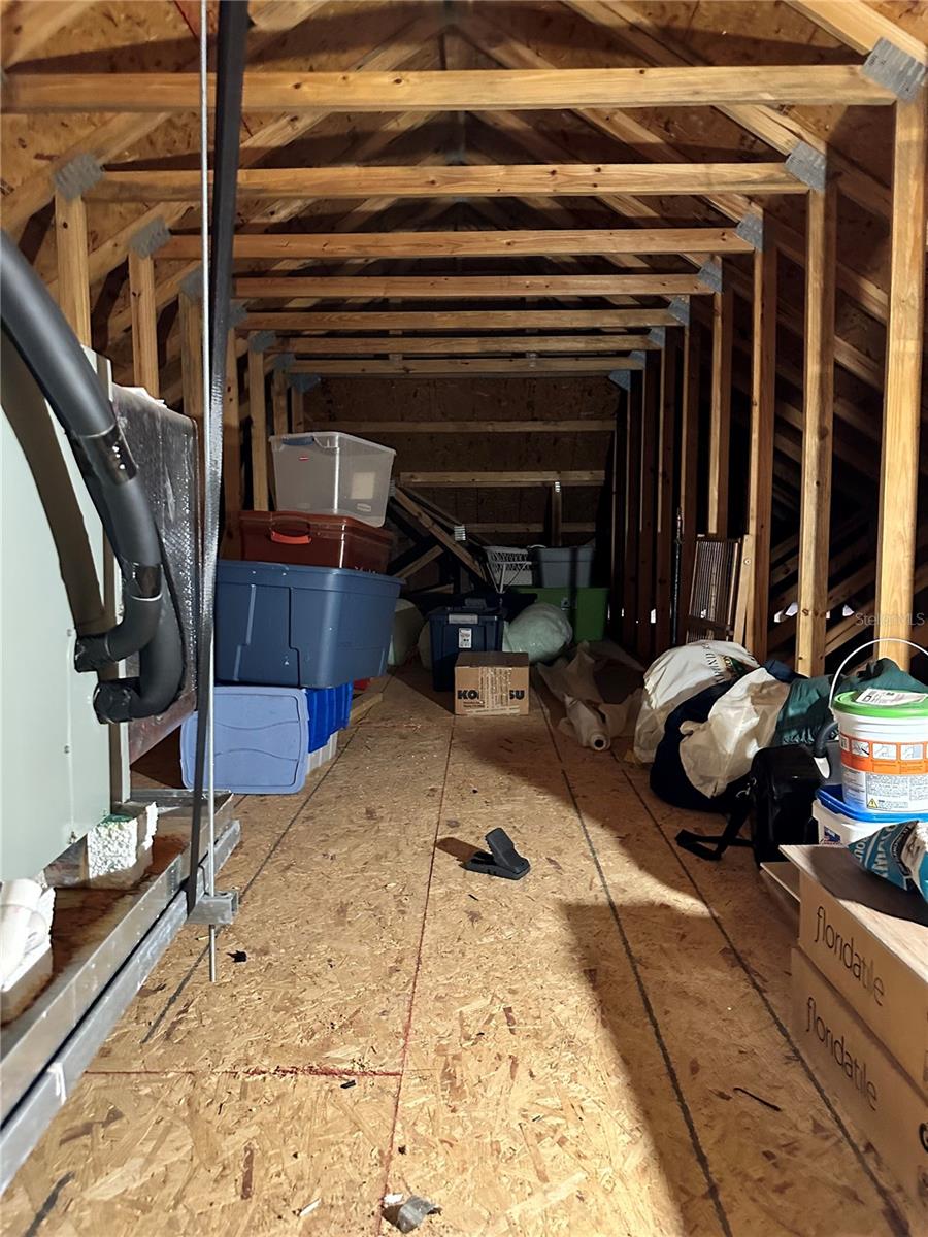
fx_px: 858
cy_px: 618
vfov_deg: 71.6
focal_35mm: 24
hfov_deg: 56.8
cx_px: 464
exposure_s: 1/30
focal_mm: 6.86
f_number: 1.78
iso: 1000
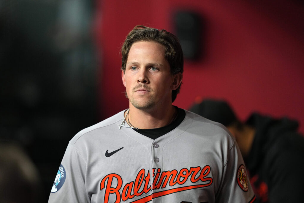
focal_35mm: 400
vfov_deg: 3.4
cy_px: 102
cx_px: 152
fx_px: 3378
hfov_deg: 5.2
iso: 2000
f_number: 2.8
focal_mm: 400
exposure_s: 1/1000
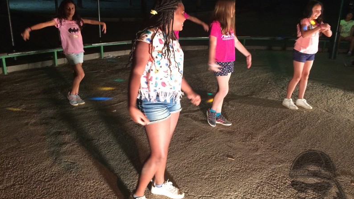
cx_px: 178
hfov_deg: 61.0
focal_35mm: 32
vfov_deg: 36.6
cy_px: 83
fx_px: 300
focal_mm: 4.15
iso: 320
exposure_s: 1/33
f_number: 2.2
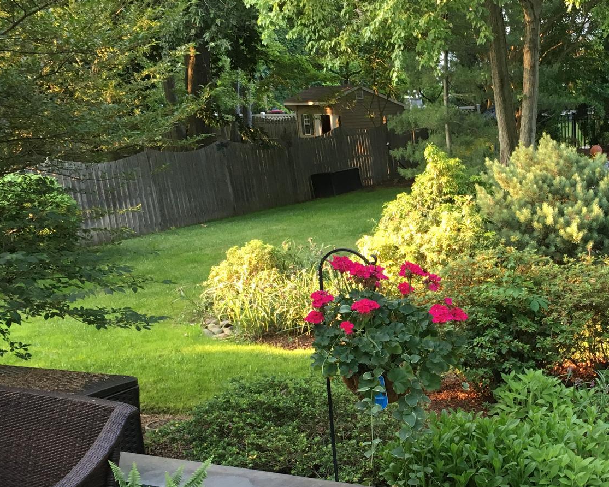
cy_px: 341
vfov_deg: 28.9
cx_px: 487
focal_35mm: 52
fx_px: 937
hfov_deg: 34.9
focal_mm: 4.15
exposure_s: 1/30
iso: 32
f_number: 2.2
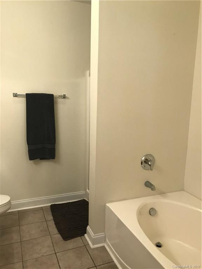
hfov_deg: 49.7
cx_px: 101
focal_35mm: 28
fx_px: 218
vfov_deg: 63.4
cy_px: 134
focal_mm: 3.99
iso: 40
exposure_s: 1/30
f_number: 1.8
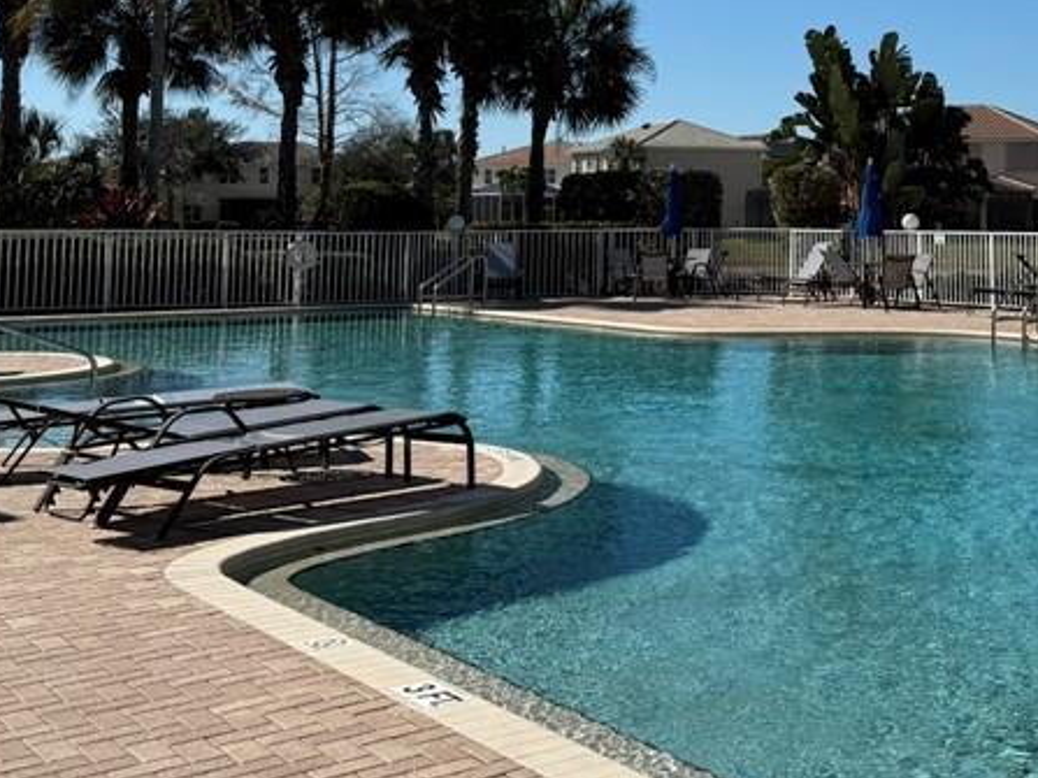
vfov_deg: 25.6
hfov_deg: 33.1
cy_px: 53
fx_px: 1649
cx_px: 934
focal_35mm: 55
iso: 80
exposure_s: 1/7353
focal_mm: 6.76
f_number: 1.78
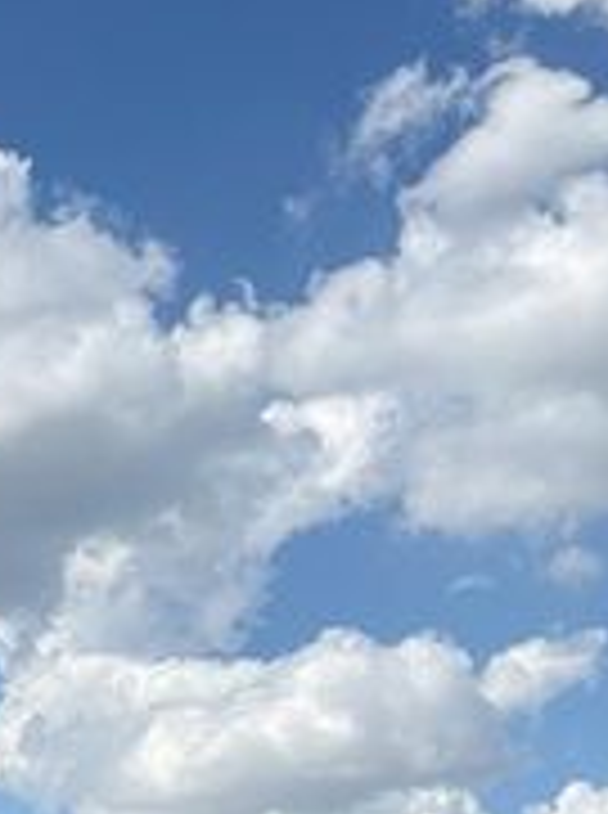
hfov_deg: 14.1
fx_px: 2256
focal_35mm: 96
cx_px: -383
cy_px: 1100
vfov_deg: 18.8
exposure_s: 1/4329
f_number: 1.6
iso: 50
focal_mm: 5.96
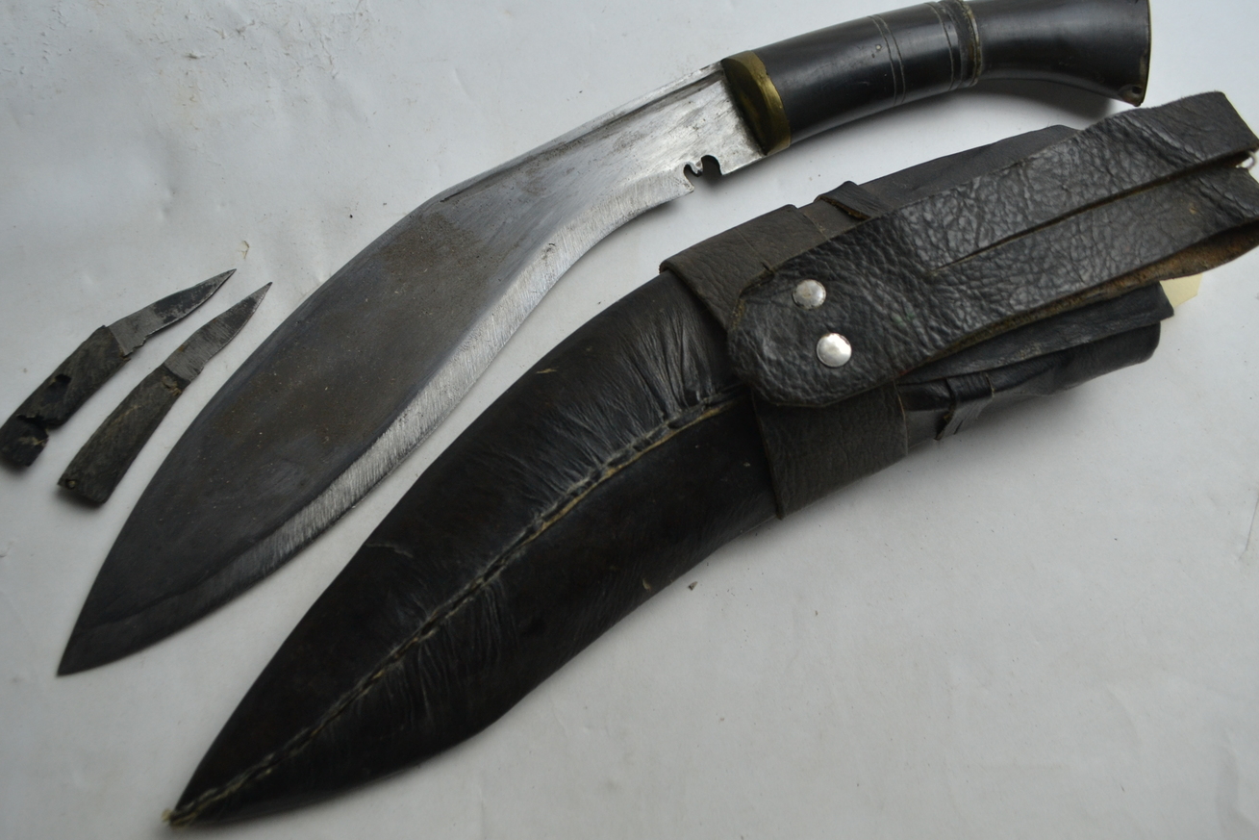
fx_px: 1154
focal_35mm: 33
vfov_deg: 40.0
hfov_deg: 57.2
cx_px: 581
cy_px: 390
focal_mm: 18
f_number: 4
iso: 400
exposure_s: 1/60
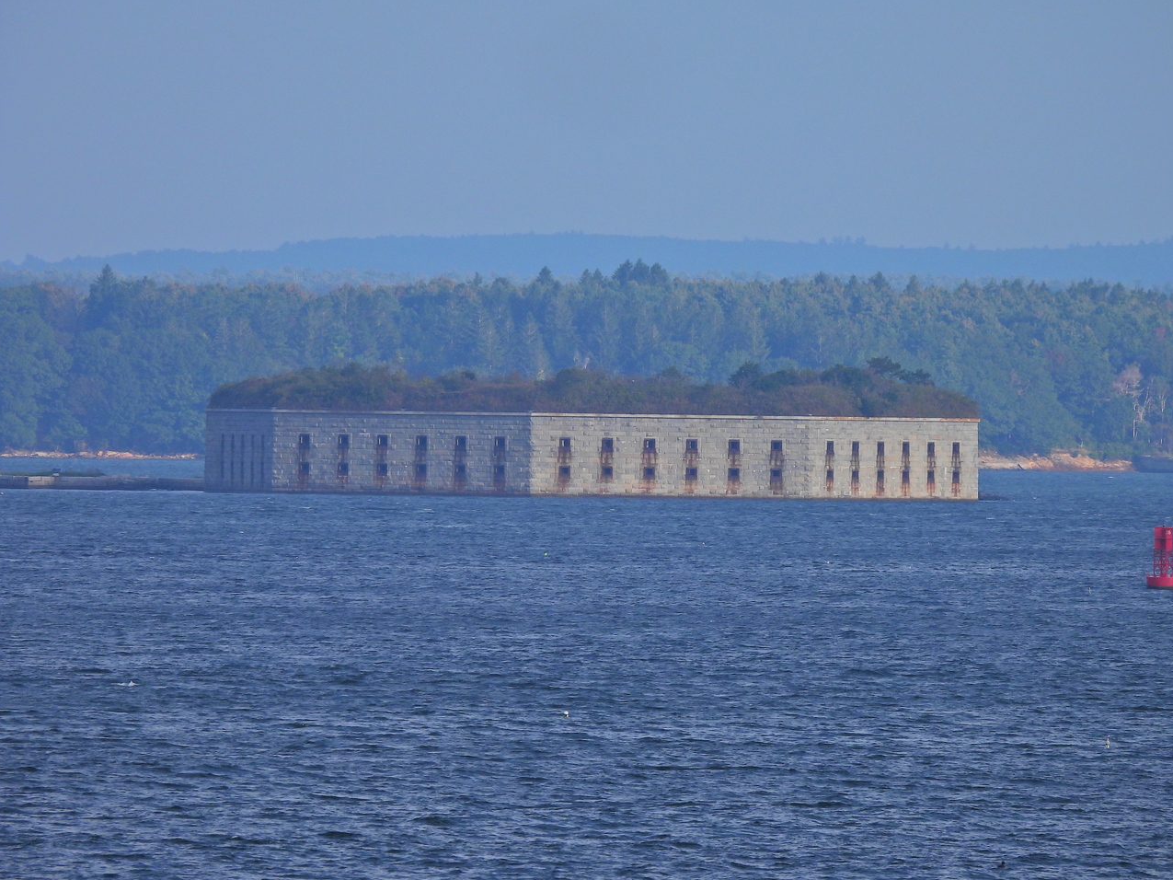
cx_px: 588
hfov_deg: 2.1
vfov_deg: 1.6
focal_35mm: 954
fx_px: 32324
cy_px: 439
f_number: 5.6
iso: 100
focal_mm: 170
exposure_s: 1/640
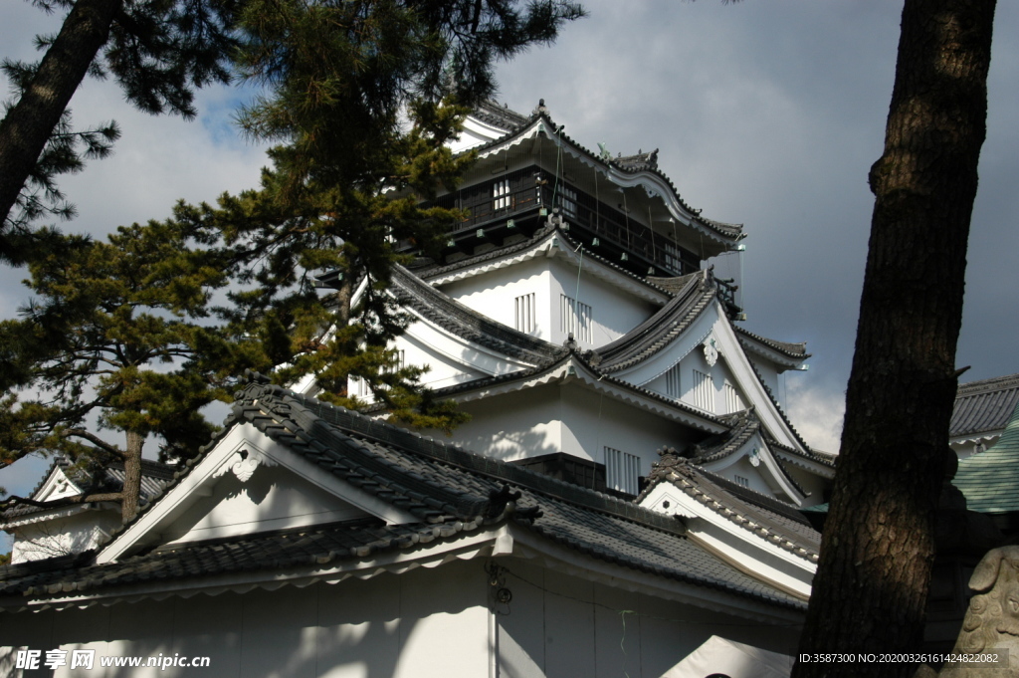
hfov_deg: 41.1
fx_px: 1358
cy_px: 339
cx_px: 510
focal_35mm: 48
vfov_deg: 28.0
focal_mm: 32
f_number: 10
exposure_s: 1/400
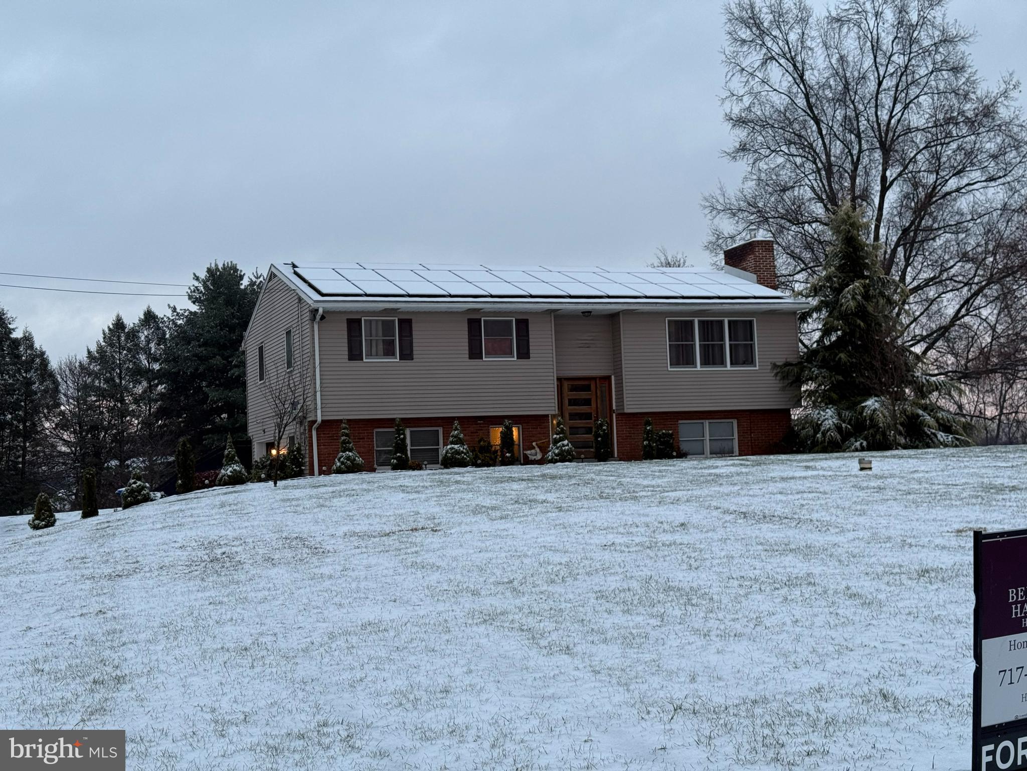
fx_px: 1424
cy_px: 386
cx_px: 514
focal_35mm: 48
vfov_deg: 30.3
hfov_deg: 39.7
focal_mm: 6.76
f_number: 1.78
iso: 64
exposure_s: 1/121
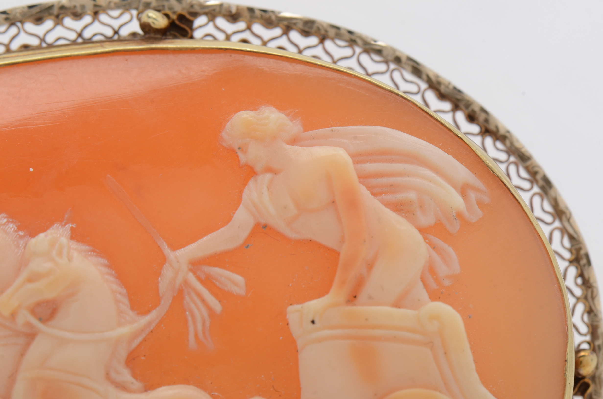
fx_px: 2131
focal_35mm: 128
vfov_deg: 10.7
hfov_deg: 16.1
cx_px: 302
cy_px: 200
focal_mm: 85
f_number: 18
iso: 200
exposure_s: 1/160
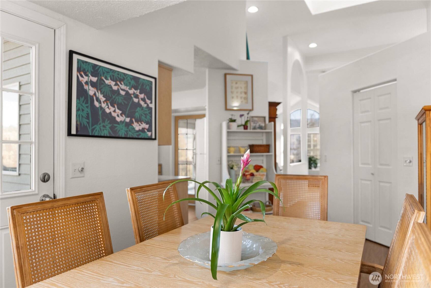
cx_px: 216
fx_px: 287
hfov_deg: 73.7
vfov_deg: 53.2
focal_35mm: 24
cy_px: 144
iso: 100
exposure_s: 1/10
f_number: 2.8
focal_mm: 24
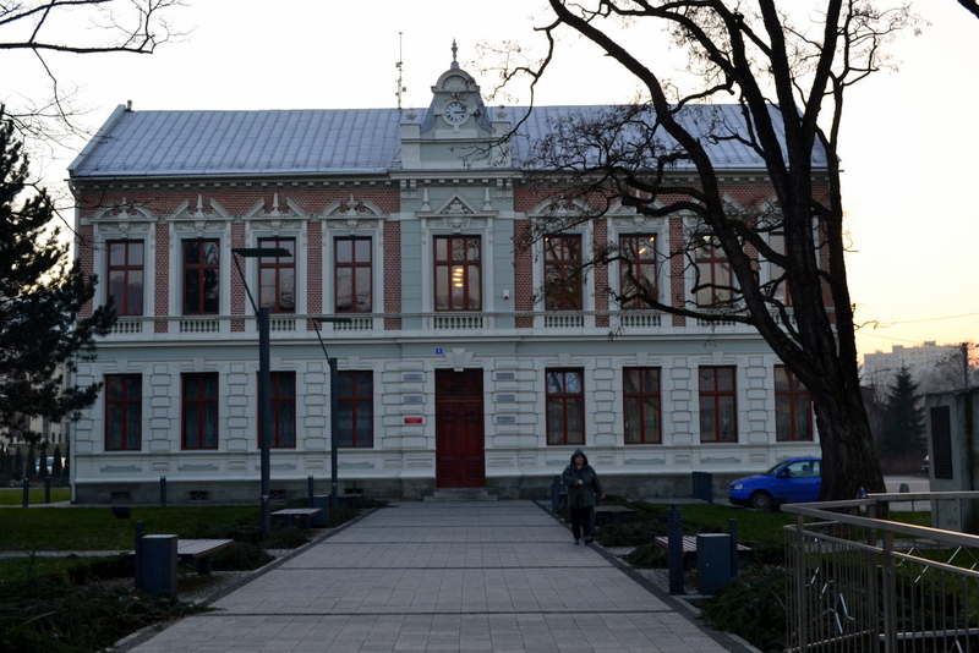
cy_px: 326
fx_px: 1183
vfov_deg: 30.9
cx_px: 490
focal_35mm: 44
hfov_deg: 44.9
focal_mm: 29
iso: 400
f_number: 9
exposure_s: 1/100
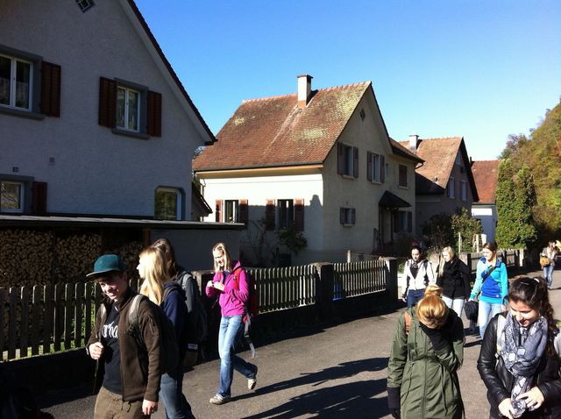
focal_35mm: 35
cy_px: 210
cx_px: 280
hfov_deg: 52.7
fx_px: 566
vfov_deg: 40.6
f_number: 2.8
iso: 80
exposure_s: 1/736
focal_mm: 3.85
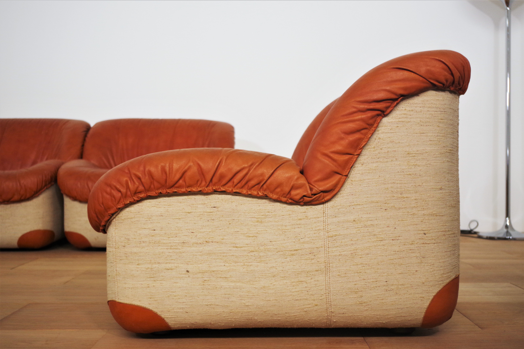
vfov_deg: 29.2
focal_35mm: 46
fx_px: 669
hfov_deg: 42.7
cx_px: 262
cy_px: 174
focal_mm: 30.63
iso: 400
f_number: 4
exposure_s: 1/60
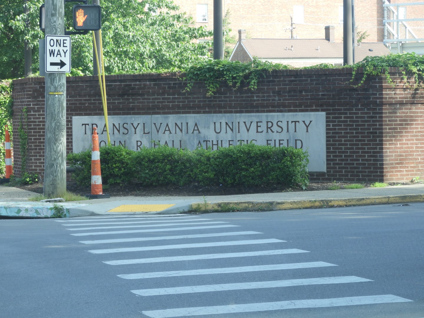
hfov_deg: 18.7
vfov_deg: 14.1
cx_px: 212
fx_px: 1286
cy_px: 159
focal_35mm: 105
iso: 100
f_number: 4.8
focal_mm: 18.8
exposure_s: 1/100
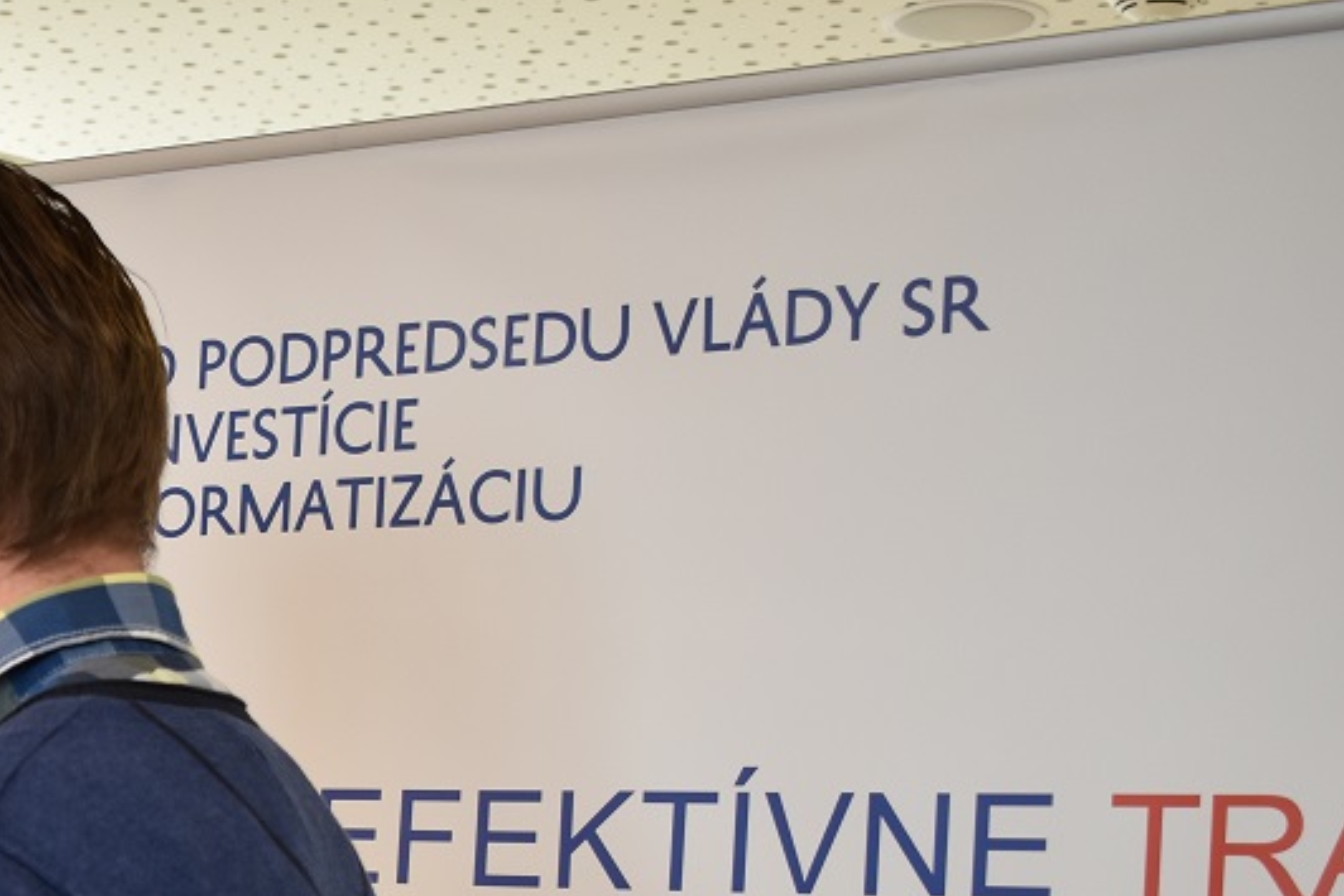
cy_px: 982
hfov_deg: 21.8
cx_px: -167
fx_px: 3286
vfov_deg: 15.2
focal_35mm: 88
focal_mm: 26
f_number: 4.2
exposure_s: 1/40
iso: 400
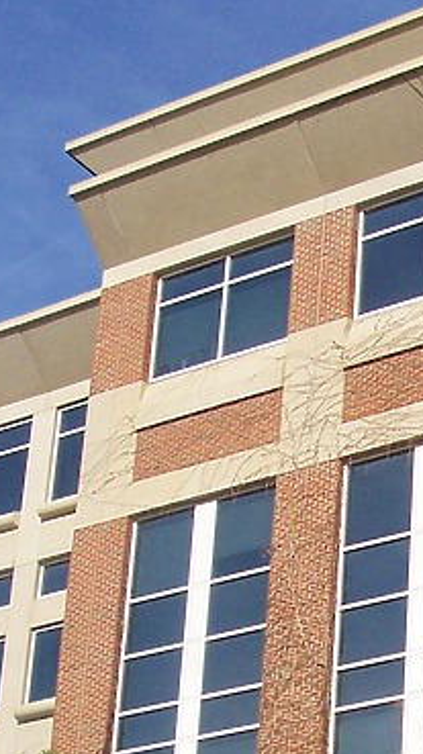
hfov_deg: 11.7
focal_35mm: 101
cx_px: 533
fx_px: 2018
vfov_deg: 20.6
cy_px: 705
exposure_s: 1/1000
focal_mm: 8
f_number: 4.8
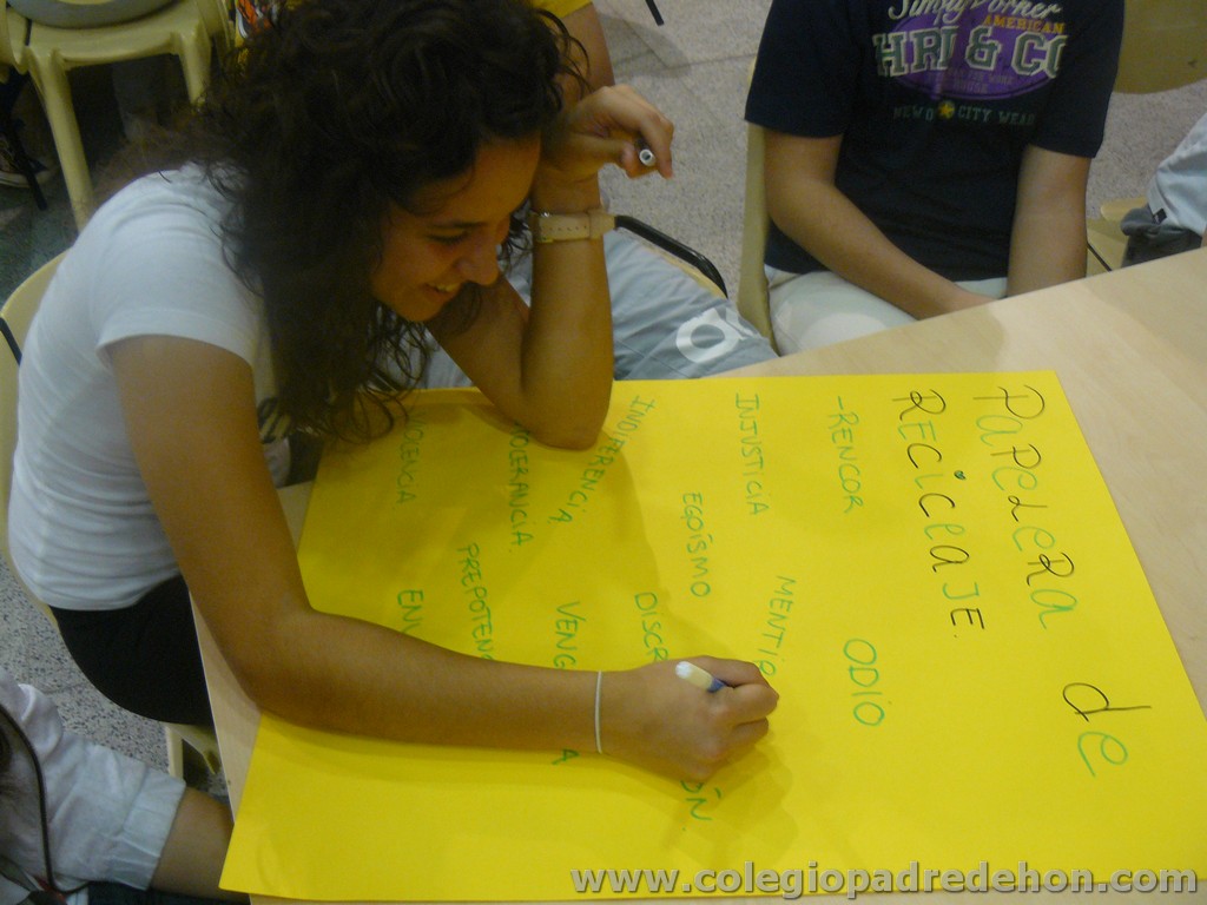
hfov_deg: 51.4
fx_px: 1255
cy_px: 452
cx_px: 604
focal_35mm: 36
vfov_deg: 39.7
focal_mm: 6
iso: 200
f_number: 3.2
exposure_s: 1/15
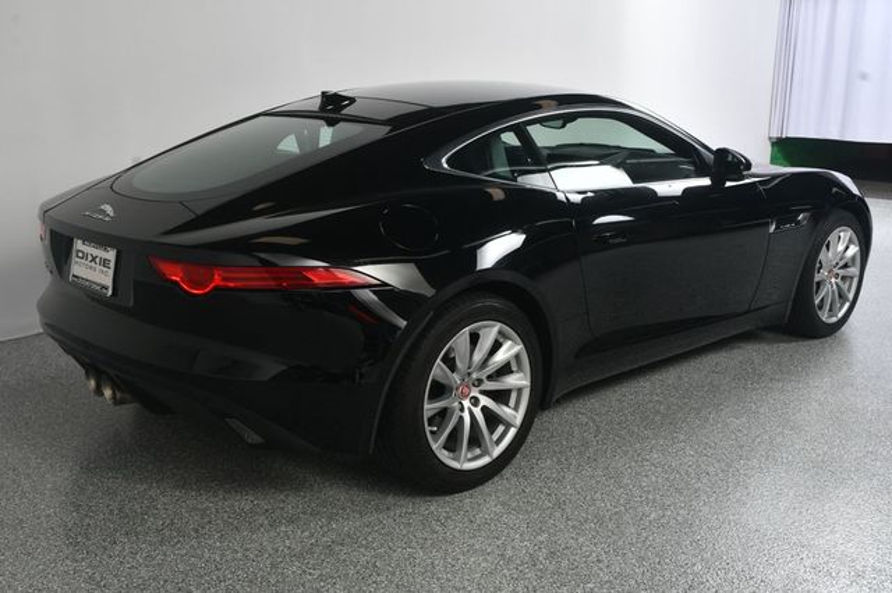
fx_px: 966
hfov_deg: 49.6
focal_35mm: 39
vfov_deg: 34.2
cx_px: 446
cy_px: 296
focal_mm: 26
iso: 100
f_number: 10
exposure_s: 1/160
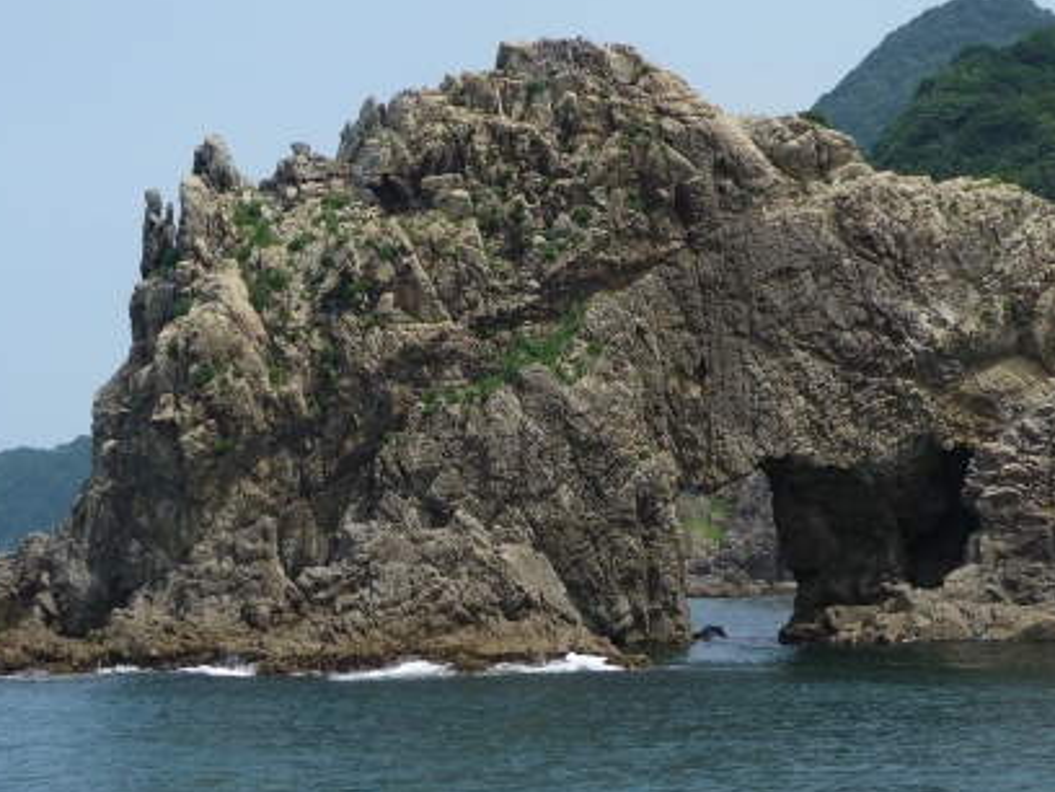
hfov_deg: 21.3
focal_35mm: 92
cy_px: 320
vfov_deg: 16.1
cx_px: 530
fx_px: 2804
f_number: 4.1
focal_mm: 12.3
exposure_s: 1/640
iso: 100
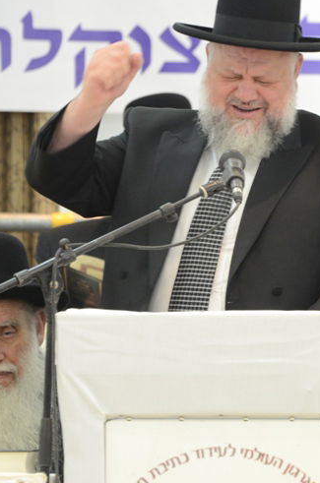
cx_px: 209
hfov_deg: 2.8
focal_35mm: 489
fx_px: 6552
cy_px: 302
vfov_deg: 4.2
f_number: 5.6
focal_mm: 200
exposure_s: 1/50
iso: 1600
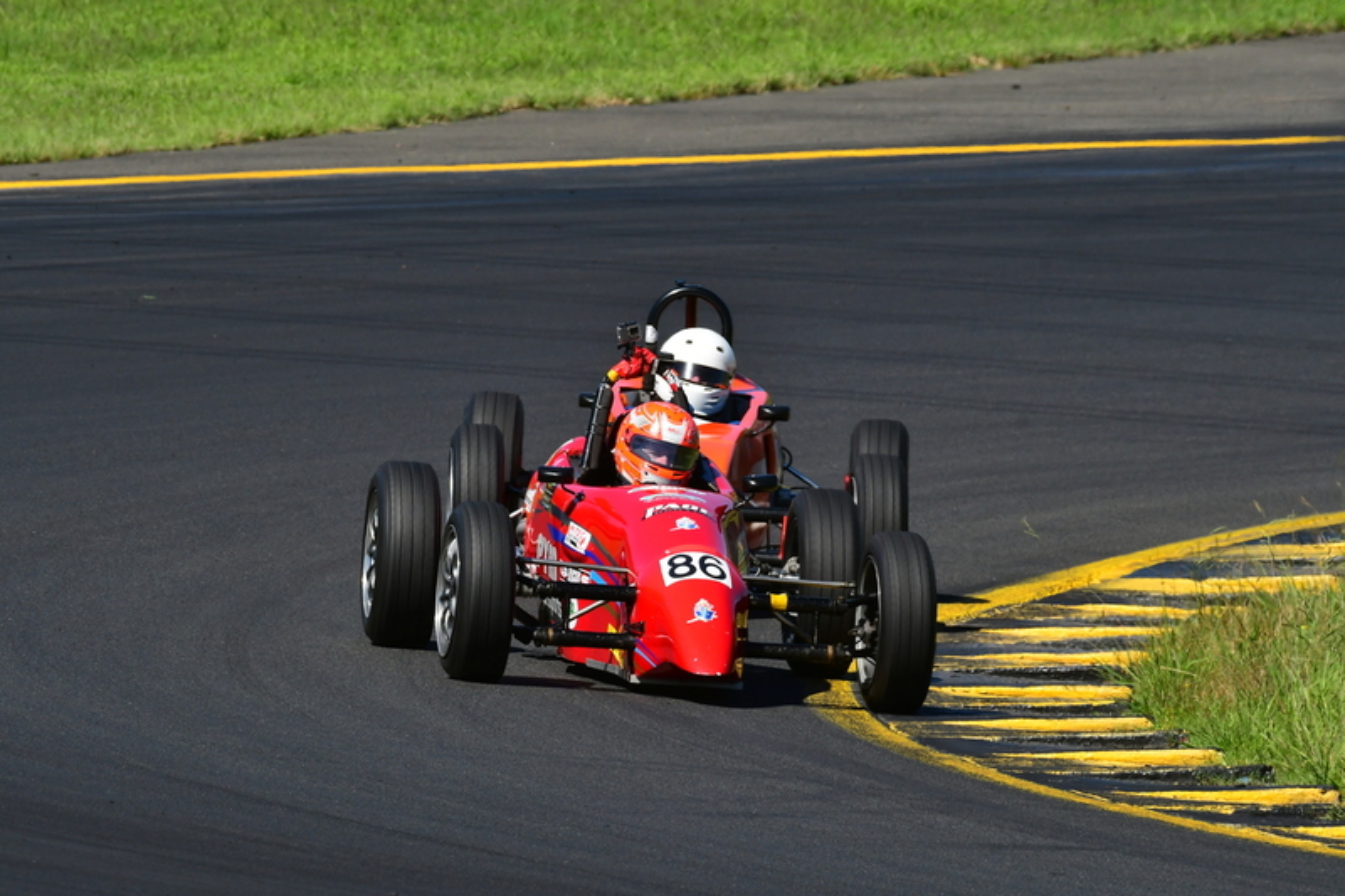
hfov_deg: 3.1
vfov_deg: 2.0
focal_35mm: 675
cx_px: 672
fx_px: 25212
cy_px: 448
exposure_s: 1/640
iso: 400
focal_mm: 450
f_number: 11
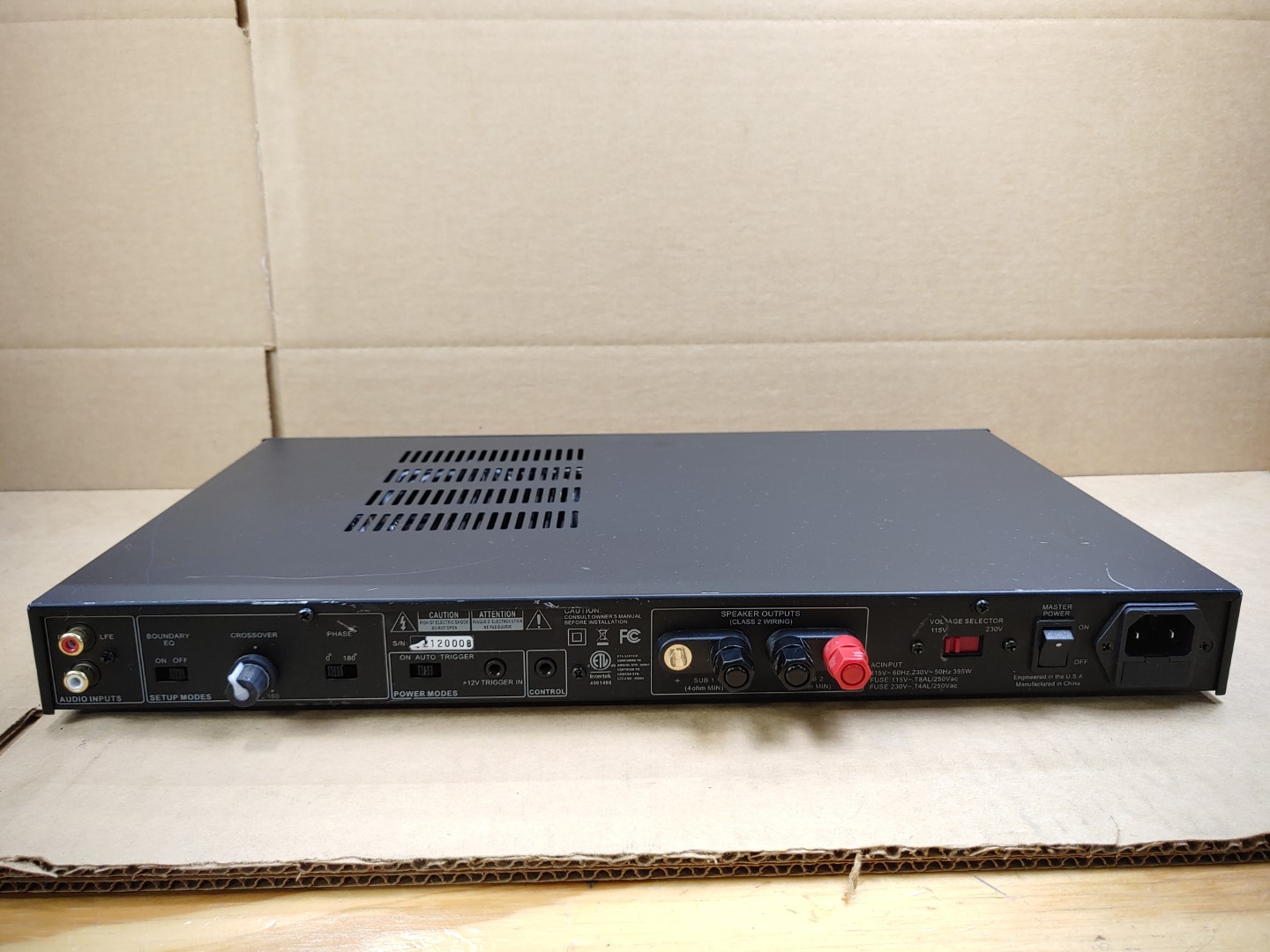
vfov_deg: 53.1
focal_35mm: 26
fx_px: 954
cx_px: 635
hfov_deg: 67.3
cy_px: 476
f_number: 1.8
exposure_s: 1/60
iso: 50
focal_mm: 4.36
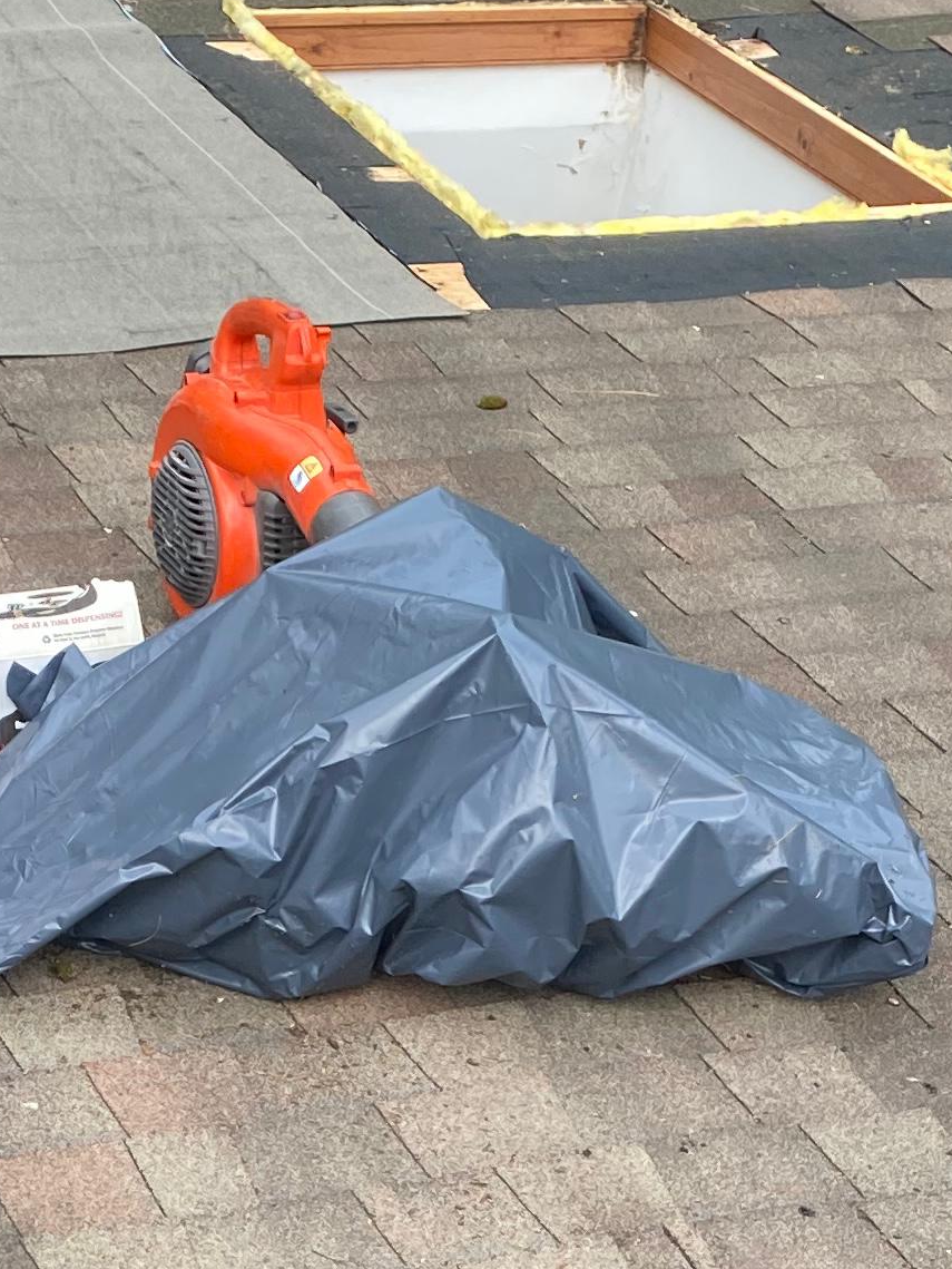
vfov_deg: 19.7
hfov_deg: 16.1
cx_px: 439
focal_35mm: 92
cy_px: 1627
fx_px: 3372
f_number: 1.8
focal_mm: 4.25
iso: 32
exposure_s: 1/582
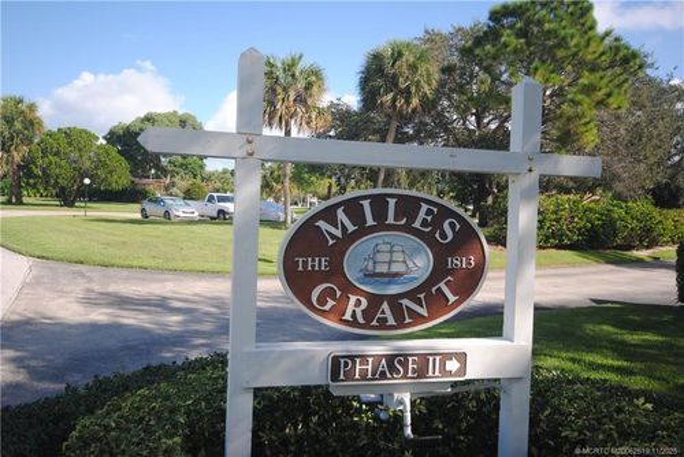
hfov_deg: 61.9
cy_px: 228
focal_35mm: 30
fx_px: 570
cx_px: 342
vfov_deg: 43.7
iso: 100
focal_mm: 20
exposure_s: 1/200
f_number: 7.1
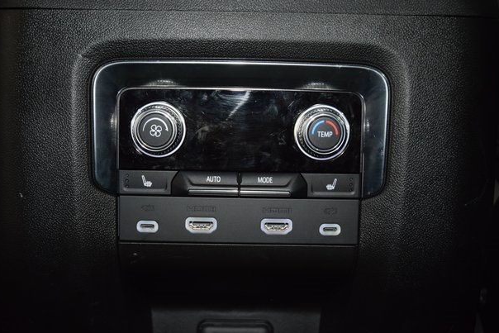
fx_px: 749
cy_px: 162
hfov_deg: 36.9
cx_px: 240
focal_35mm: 54
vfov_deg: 25.1
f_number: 4
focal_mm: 34
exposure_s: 1/15
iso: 720
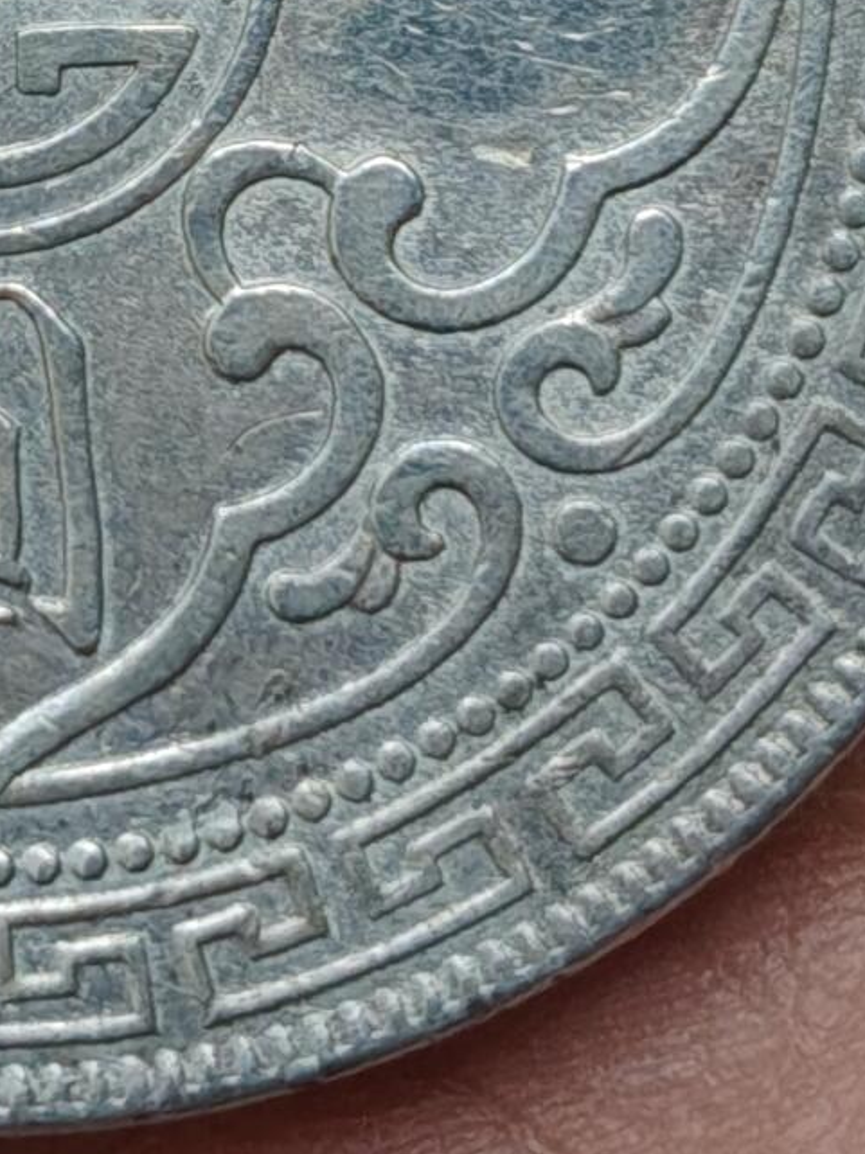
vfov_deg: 13.4
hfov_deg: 10.3
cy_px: -219
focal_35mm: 143
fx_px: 4768
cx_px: -41
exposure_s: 1/100
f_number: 1.88
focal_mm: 4.84
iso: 638
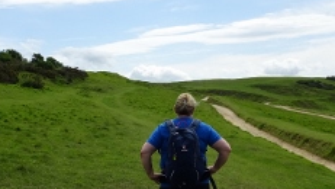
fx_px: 453
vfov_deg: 23.4
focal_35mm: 51
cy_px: 126
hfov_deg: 40.3
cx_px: 128
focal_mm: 4.1
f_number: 3.5
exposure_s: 1/1000
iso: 80
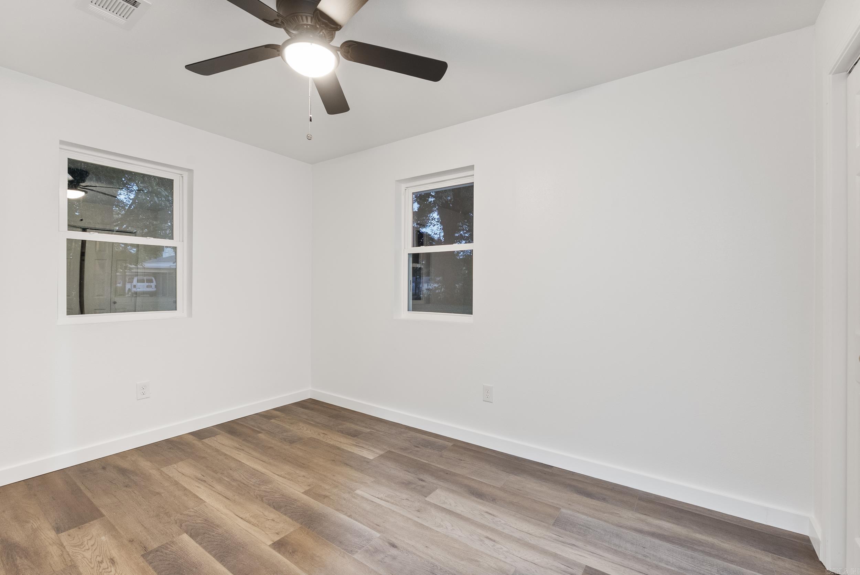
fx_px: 382
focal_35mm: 16
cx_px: 430
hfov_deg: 96.7
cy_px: 288
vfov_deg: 73.8
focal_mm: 16
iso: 640
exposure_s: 1.3
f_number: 9
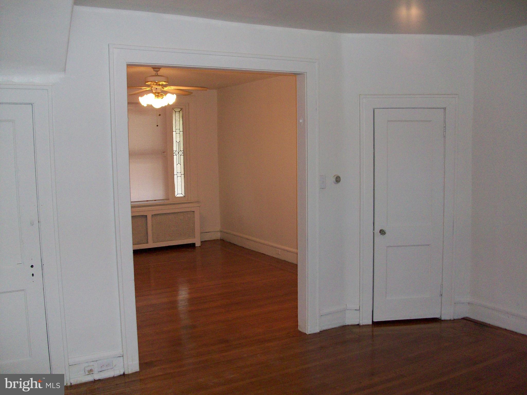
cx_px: 264
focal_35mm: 34
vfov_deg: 41.8
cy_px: 198
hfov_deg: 54.0
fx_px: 518
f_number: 2.8
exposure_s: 1/60
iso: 160
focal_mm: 5.7
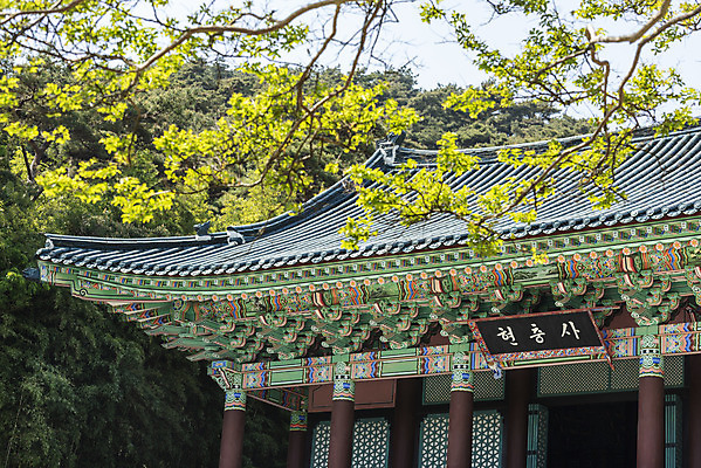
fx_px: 1753
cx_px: 350
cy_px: 234
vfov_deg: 15.2
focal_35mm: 90
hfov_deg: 22.6
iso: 100
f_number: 5.6
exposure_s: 1/200
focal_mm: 90
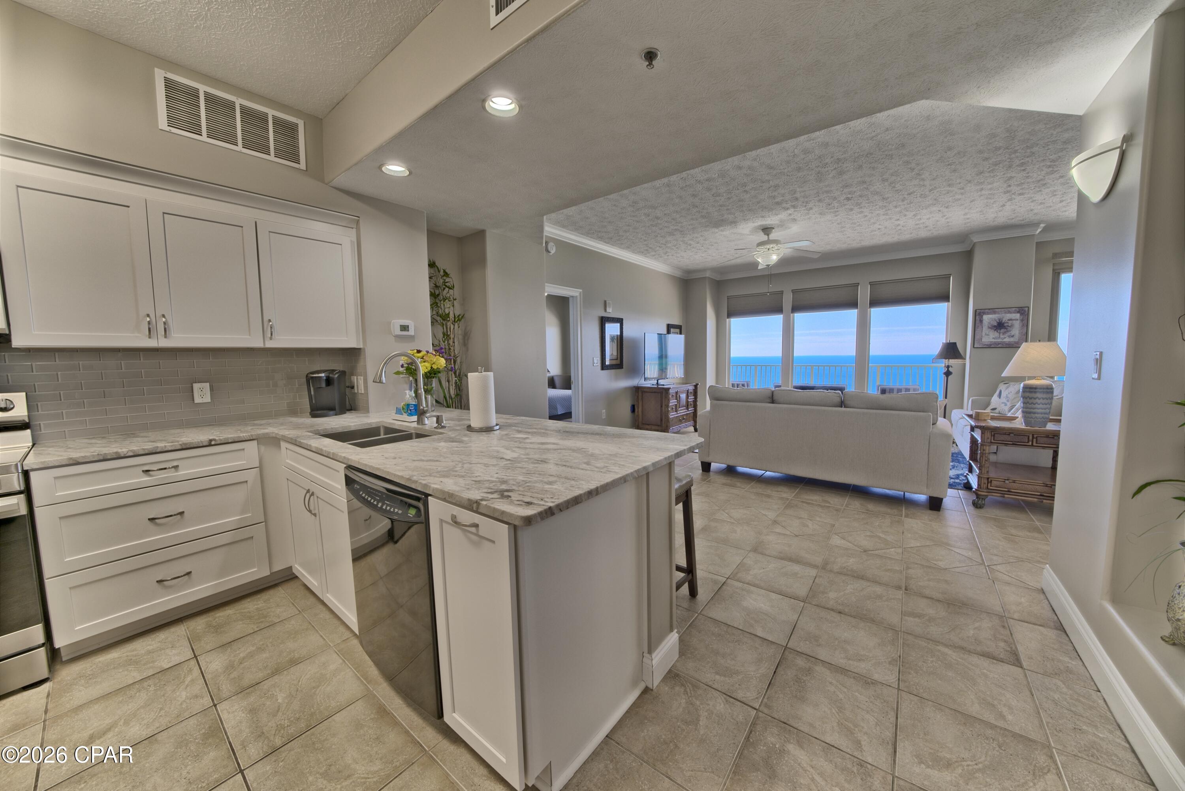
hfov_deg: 112.6
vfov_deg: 90.1
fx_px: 395
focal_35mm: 12
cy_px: 396
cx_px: 592
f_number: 13
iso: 800
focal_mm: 12
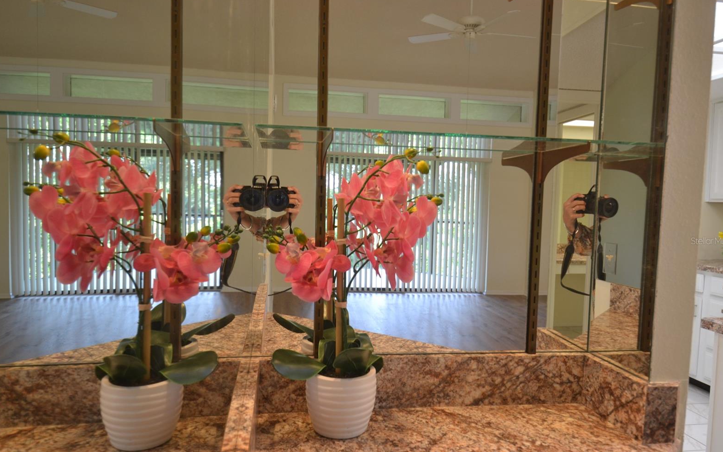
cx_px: 363
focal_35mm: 27
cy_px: 241
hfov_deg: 69.4
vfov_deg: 46.7
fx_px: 523
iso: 400
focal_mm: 17
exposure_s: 1/40
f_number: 4.2
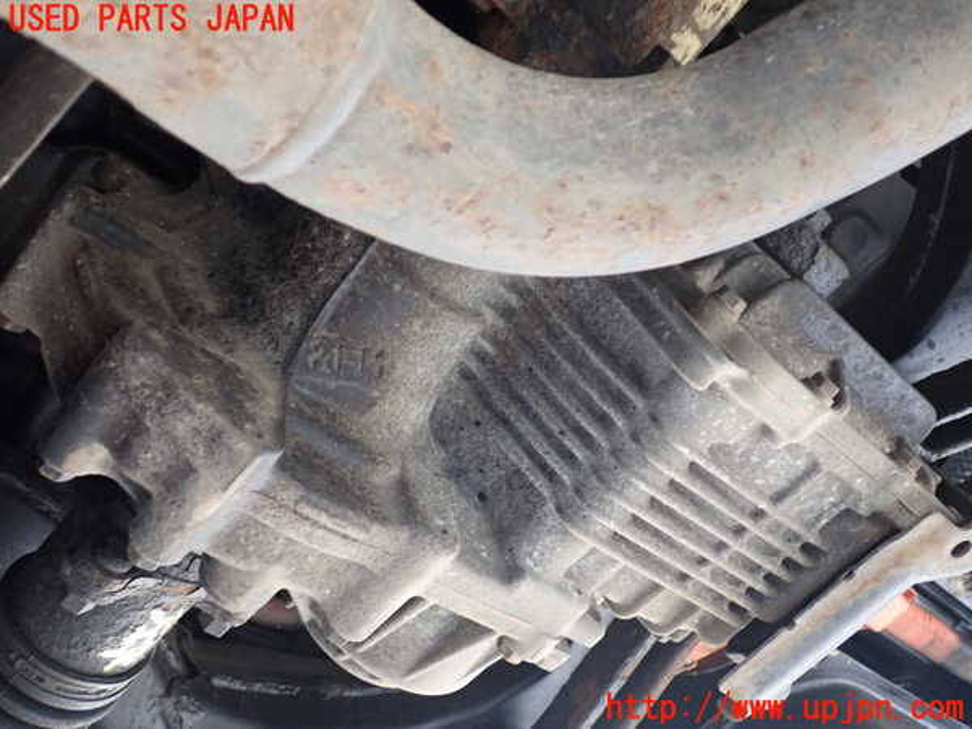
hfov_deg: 56.8
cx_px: 486
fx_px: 899
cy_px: 364
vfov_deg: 44.2
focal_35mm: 32
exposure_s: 1/30
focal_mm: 5.79
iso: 320
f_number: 2.4
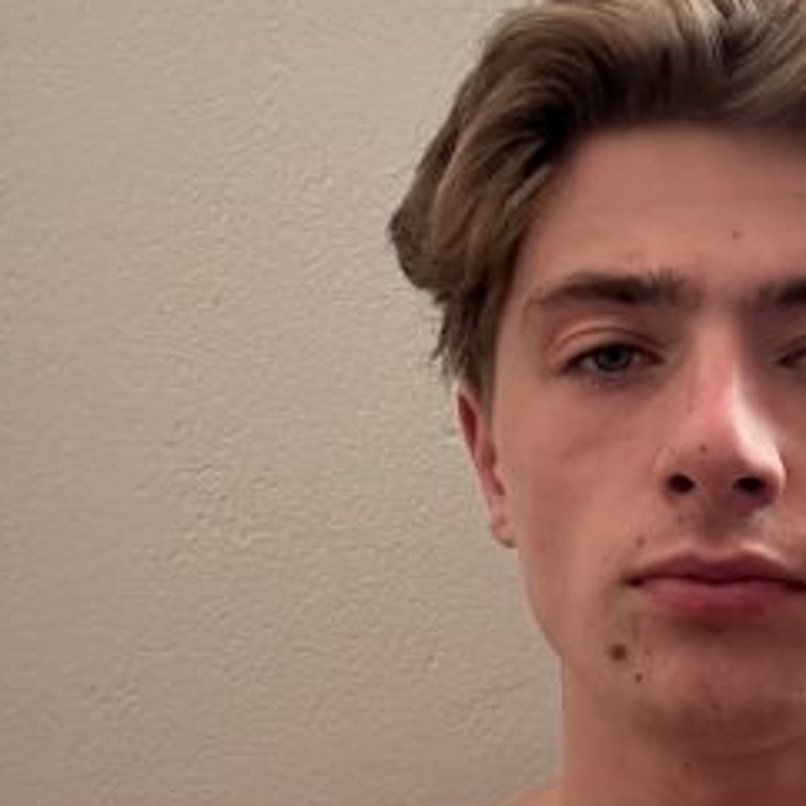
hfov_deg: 25.4
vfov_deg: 26.1
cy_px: 401
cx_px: 709
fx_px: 1739
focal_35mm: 66
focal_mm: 2.71
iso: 400
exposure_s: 1/33
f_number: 2.2
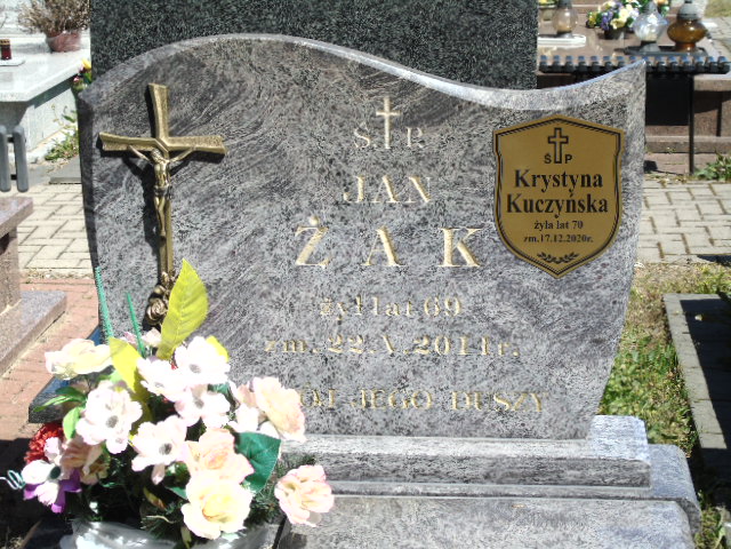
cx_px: 366
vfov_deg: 18.0
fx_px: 1732
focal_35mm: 82
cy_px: 274
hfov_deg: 23.8
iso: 80
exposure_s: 1/640
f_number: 4.1
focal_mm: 15
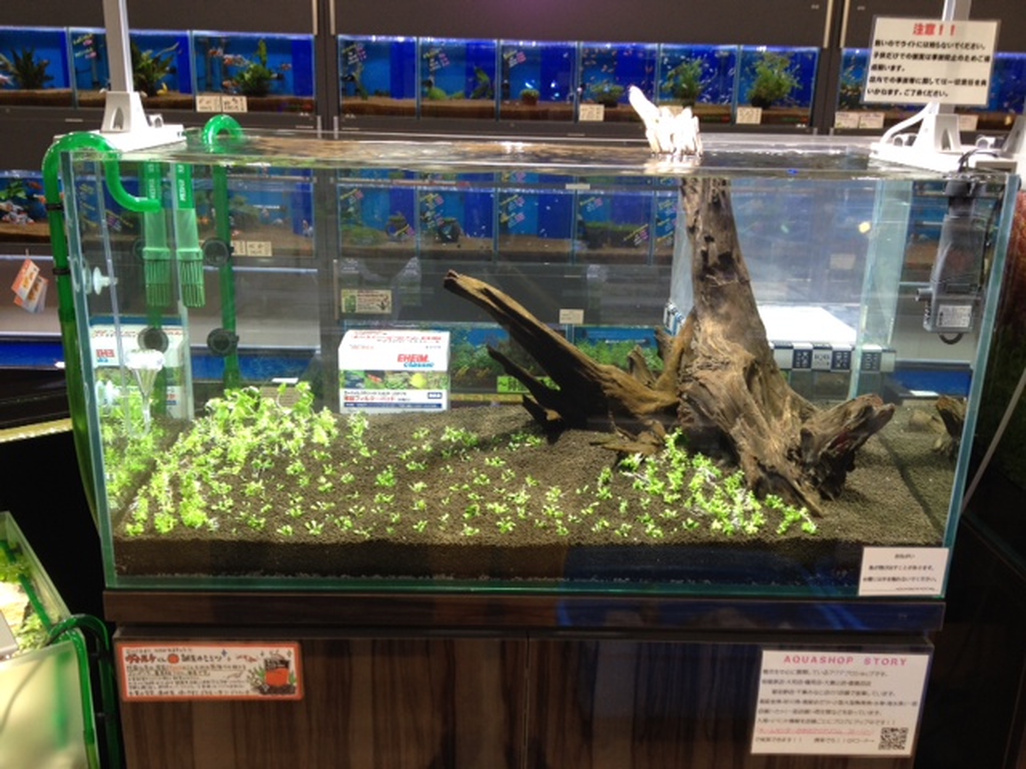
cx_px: 513
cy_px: 384
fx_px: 1037
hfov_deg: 52.6
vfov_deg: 40.7
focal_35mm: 35
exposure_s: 1/30
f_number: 2.4
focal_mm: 4.28
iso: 64
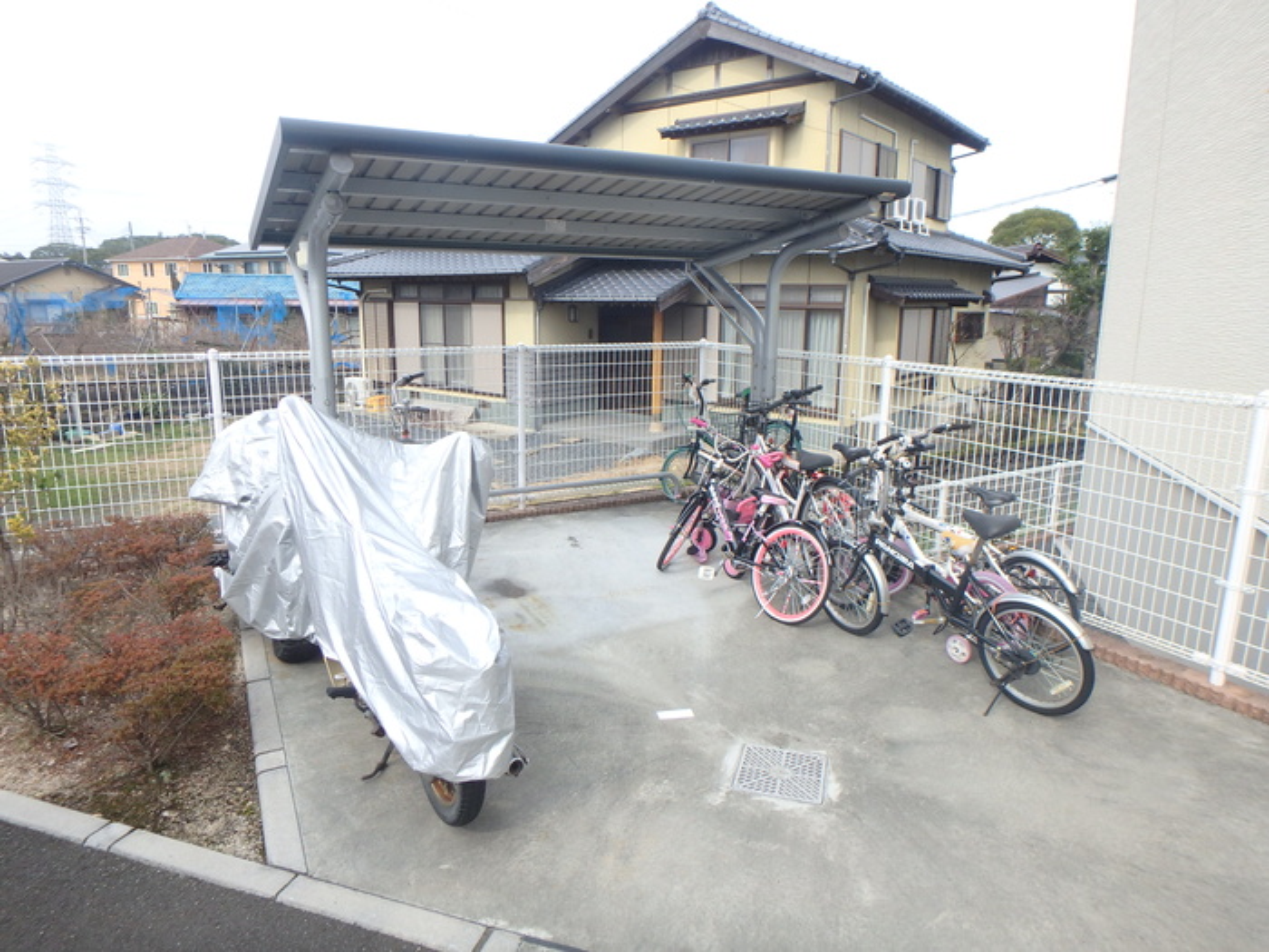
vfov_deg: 63.4
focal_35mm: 21
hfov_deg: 79.0
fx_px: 770
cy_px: 476
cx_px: 634
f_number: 3.5
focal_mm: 3.7
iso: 125
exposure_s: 1/320
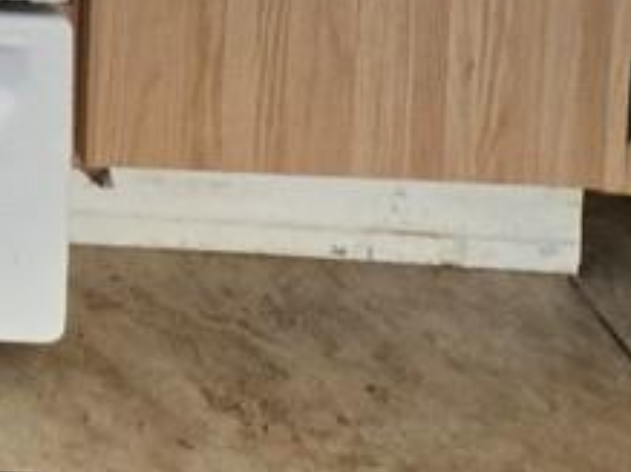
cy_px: -1071
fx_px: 3061
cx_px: -1622
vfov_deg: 7.5
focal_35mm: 168
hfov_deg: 8.4
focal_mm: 5.4
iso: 80
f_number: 1.8
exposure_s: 1/120
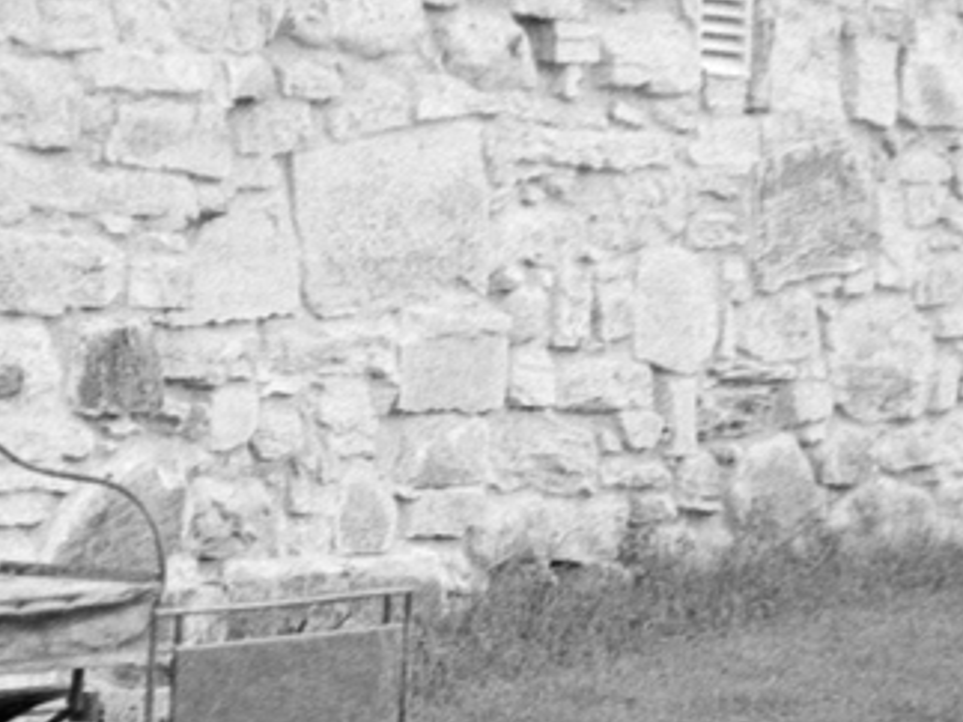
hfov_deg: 5.3
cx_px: 215
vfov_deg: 4.0
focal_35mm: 375
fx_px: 10428
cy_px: 556
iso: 100
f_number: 11
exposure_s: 1/1.25
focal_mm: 105
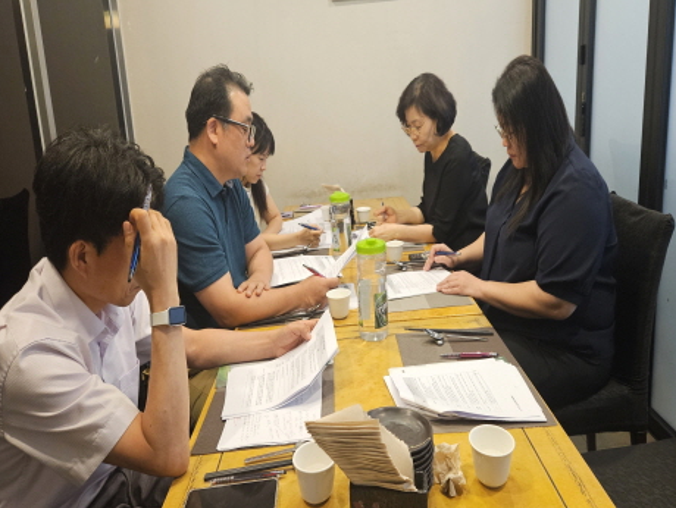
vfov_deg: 54.9
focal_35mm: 25
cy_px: 239
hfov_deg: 69.3
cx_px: 354
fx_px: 489
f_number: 1.8
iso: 500
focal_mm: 5.4
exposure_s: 1/120
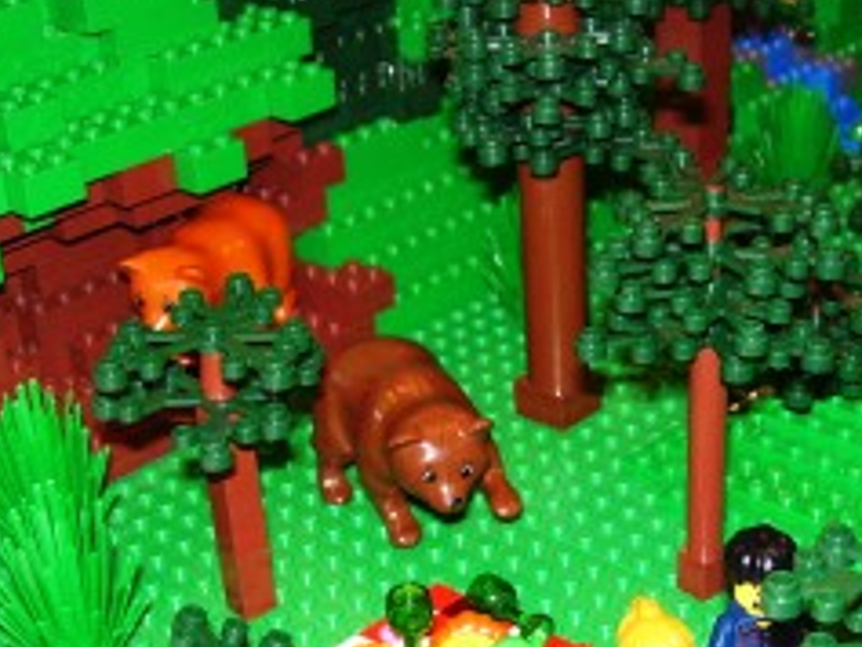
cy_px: 527
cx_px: 535
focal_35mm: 68
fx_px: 1694
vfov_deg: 21.3
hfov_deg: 28.5
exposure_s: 1/60
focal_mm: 6
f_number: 2.7
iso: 80
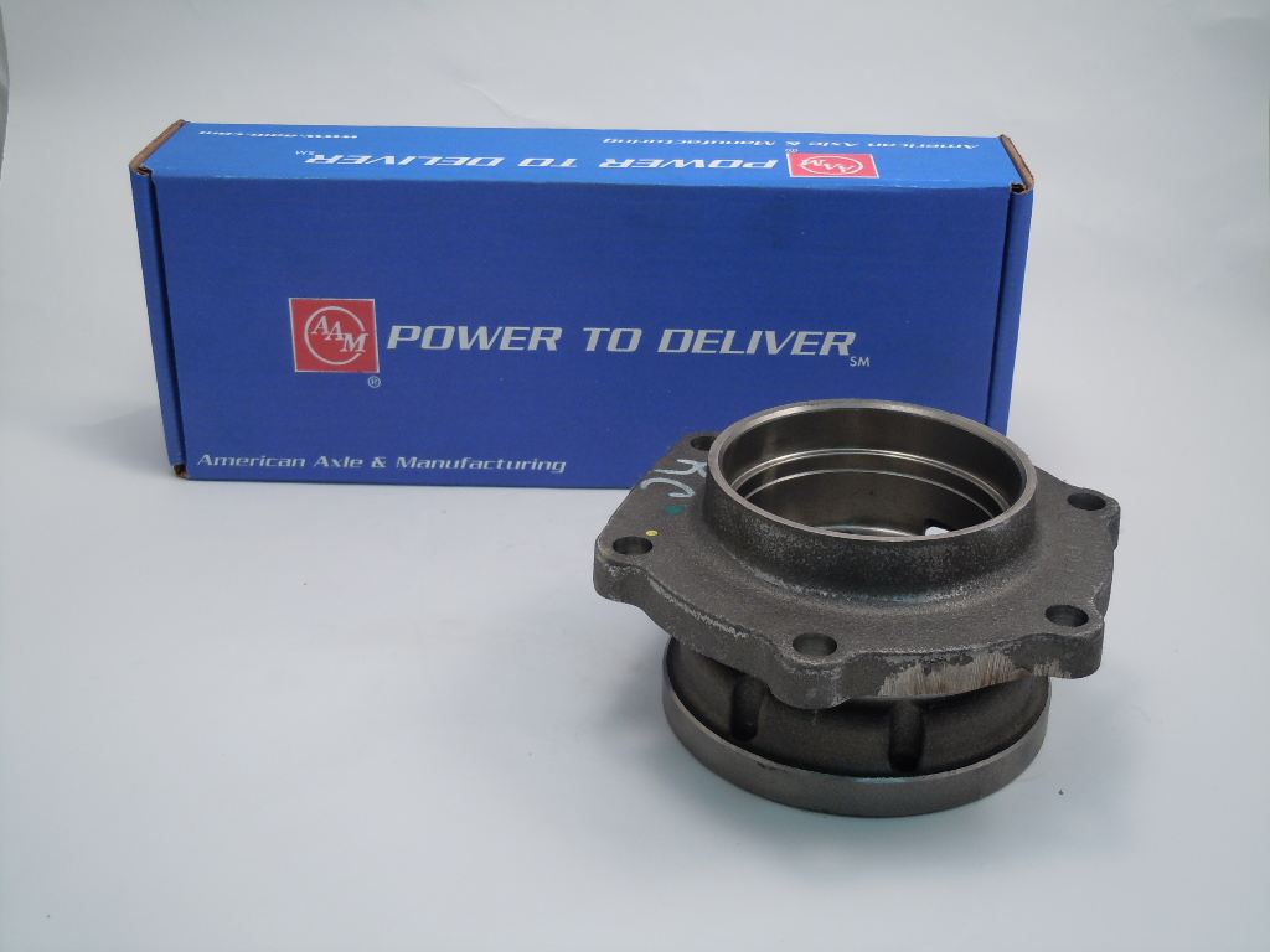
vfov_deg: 32.2
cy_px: 476
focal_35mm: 45
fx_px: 1651
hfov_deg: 42.1
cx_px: 635
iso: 100
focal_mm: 8.1
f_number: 3.8
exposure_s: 1/100
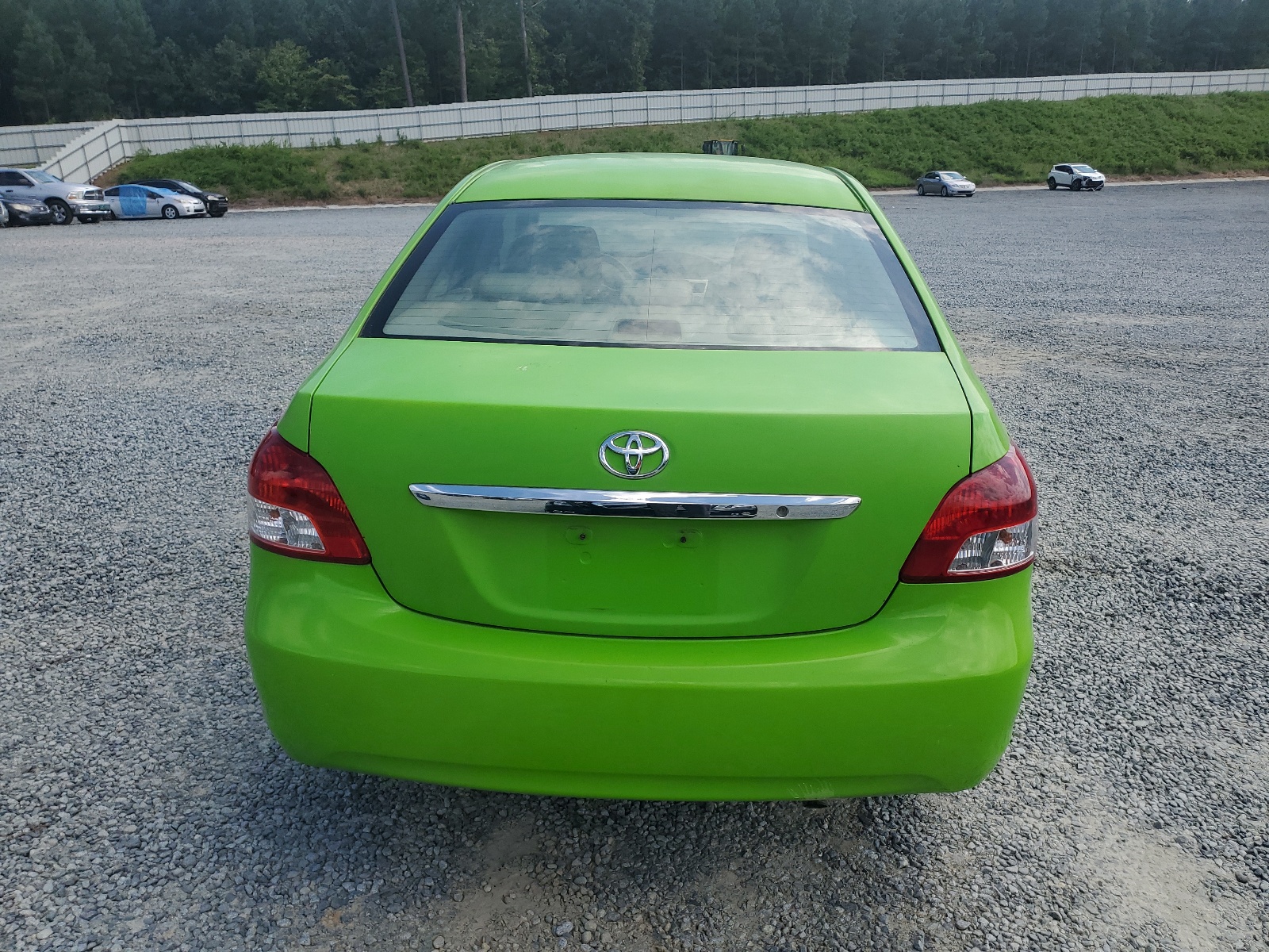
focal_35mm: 26
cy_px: 476
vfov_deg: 53.1
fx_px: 953
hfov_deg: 67.3
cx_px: 634
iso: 50
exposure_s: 1/2500
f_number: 1.5
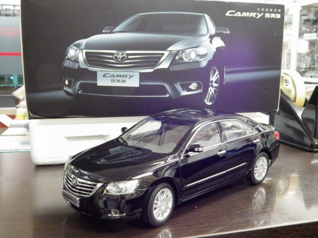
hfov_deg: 45.8
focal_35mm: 41
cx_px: 159
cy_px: 119
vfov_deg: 35.1
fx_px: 377
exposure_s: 1/25
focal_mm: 7.4
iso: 1250
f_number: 3.6
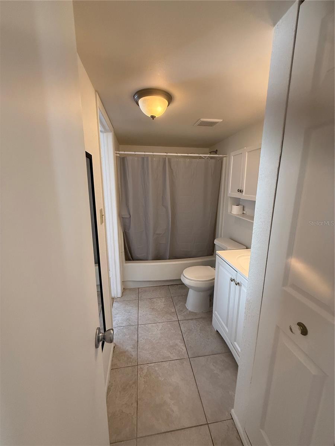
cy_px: 223
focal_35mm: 14
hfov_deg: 85.7
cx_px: 168
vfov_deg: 102.1
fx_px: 181
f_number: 2.2
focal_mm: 2.22
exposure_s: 1/120
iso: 320
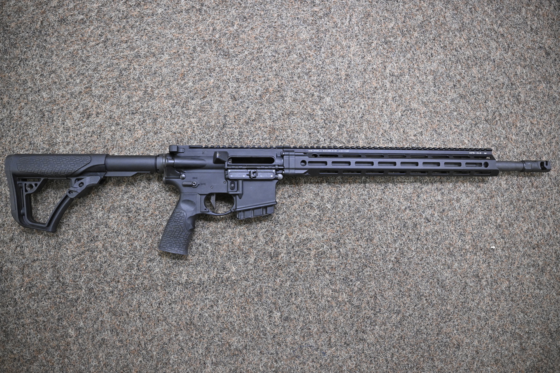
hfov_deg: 73.8
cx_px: 280
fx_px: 373
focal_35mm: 24
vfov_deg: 53.1
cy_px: 186
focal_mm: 24
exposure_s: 1/125
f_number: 2.8
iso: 2500
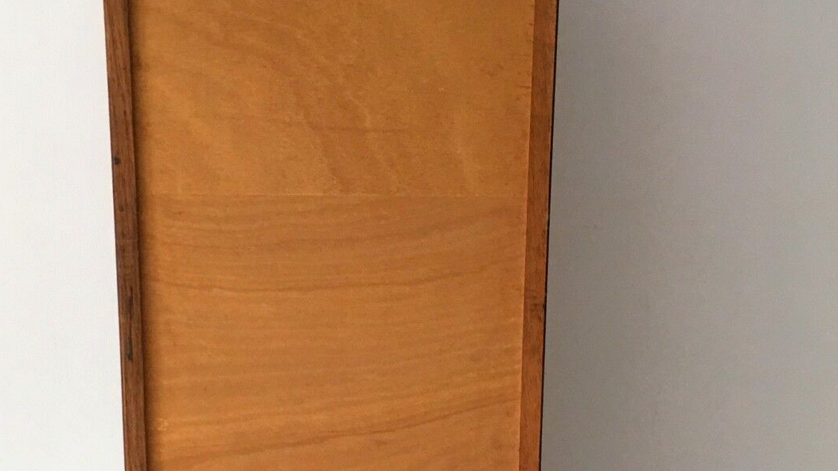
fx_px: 1333
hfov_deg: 34.8
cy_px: 470
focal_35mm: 60
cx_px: 351
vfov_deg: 19.5
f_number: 2.2
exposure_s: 1/33
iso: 50
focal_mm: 4.15
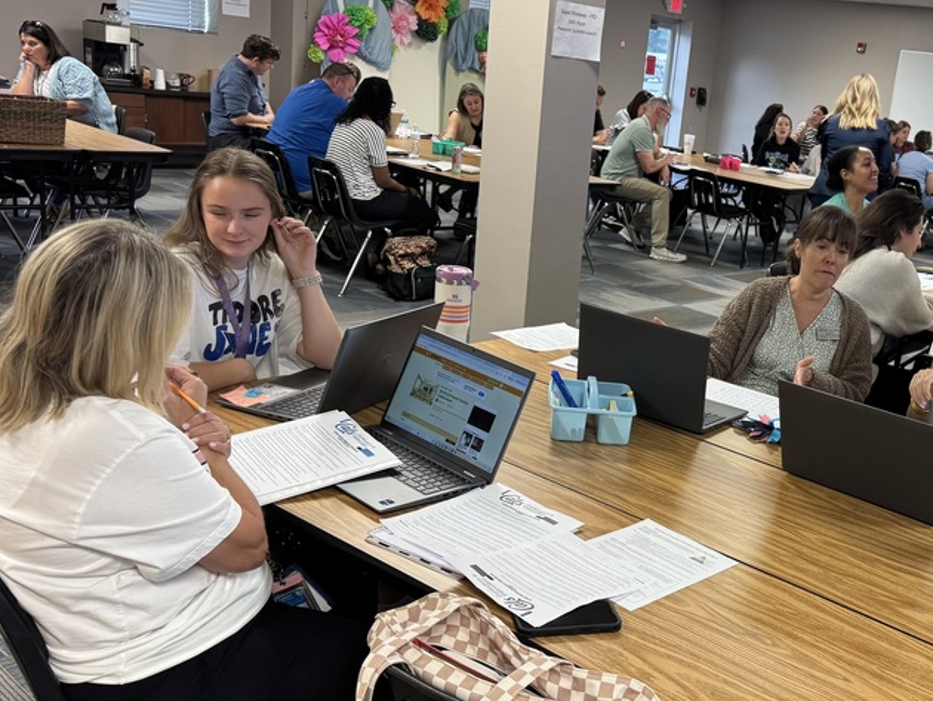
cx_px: 689
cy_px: 394
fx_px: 1052
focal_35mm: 39
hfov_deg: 46.3
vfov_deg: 36.8
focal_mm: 6.76
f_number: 1.78
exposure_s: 1/60
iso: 160
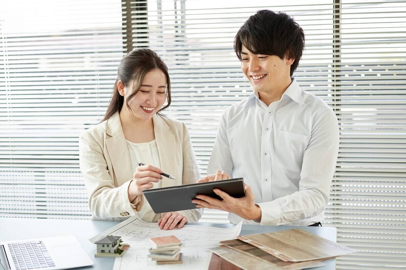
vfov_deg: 24.6
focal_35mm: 55
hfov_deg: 36.3
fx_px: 620
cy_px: 135
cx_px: 203
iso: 250
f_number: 2.2
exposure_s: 1/50
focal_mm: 55
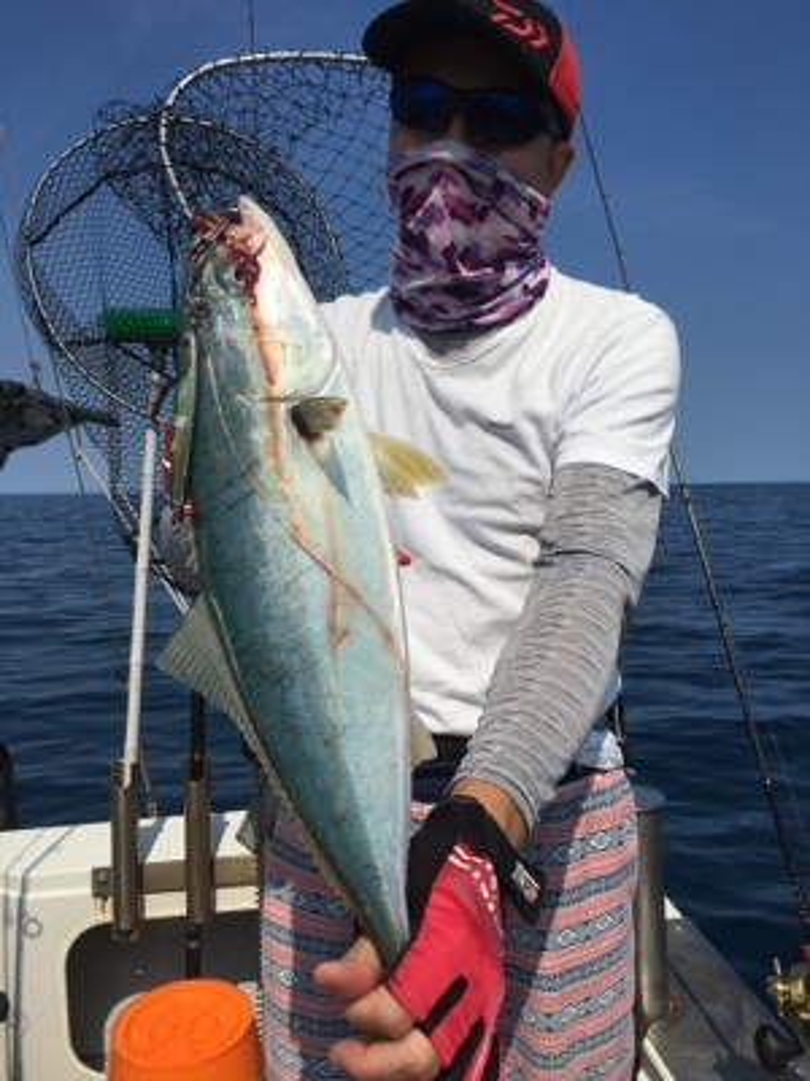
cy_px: 540
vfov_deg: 61.7
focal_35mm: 29
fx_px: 905
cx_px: 405
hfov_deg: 48.2
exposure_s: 1/4274
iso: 25
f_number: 2.2
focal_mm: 4.15
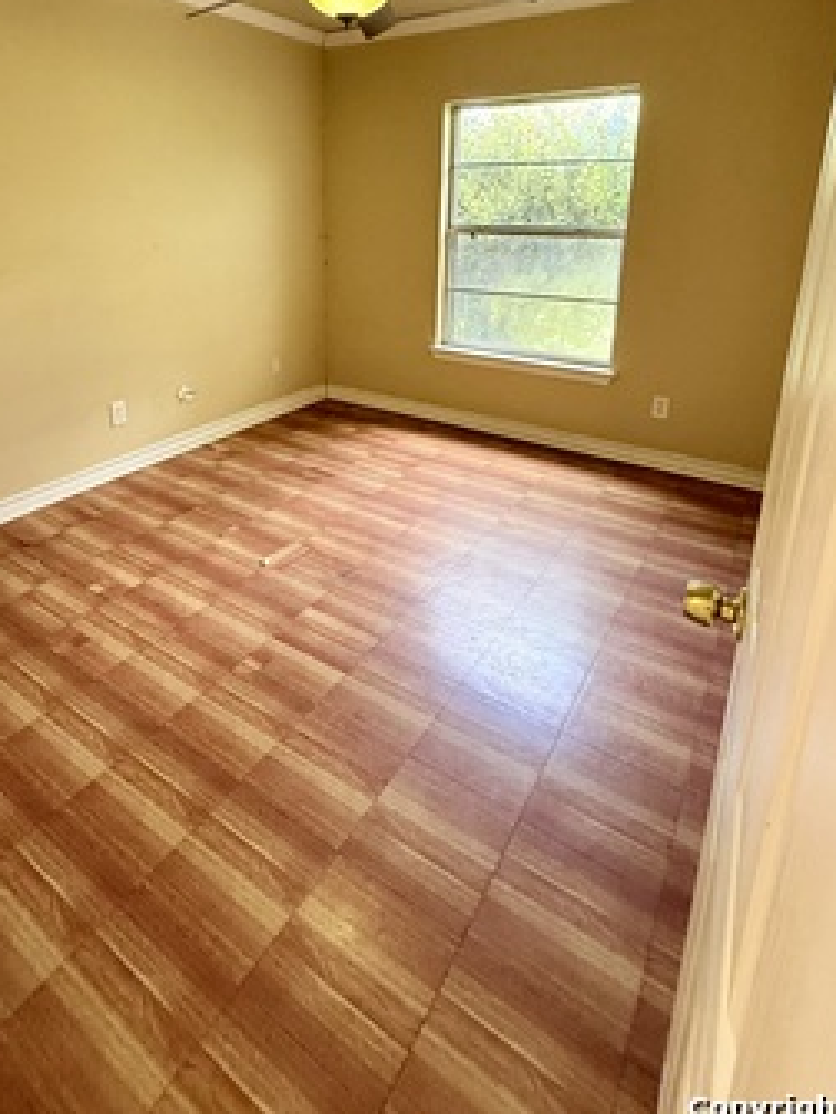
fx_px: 644
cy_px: 371
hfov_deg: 65.6
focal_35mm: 20
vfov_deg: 79.1
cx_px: 355
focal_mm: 2.22
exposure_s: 1/60
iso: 320
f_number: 2.2
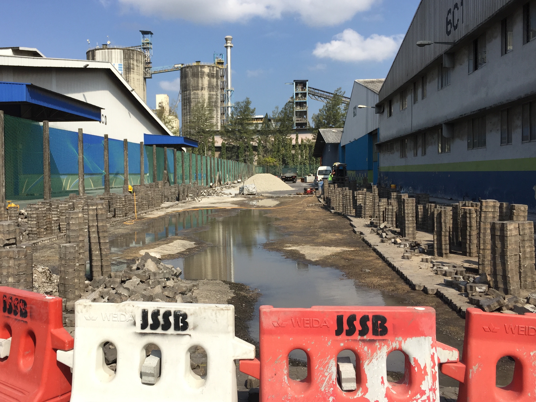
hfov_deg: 53.7
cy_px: 198
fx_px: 526
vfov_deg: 41.8
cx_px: 225
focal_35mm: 34
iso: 32
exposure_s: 1/2198
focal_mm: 4.15
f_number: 2.2
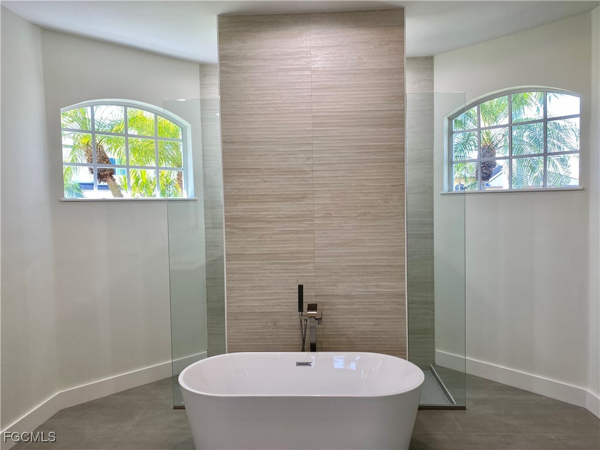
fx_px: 451
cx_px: 300
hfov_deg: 67.3
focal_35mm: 26
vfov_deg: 53.1
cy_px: 225
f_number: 1.8
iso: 40
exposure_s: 1/120
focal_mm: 4.25
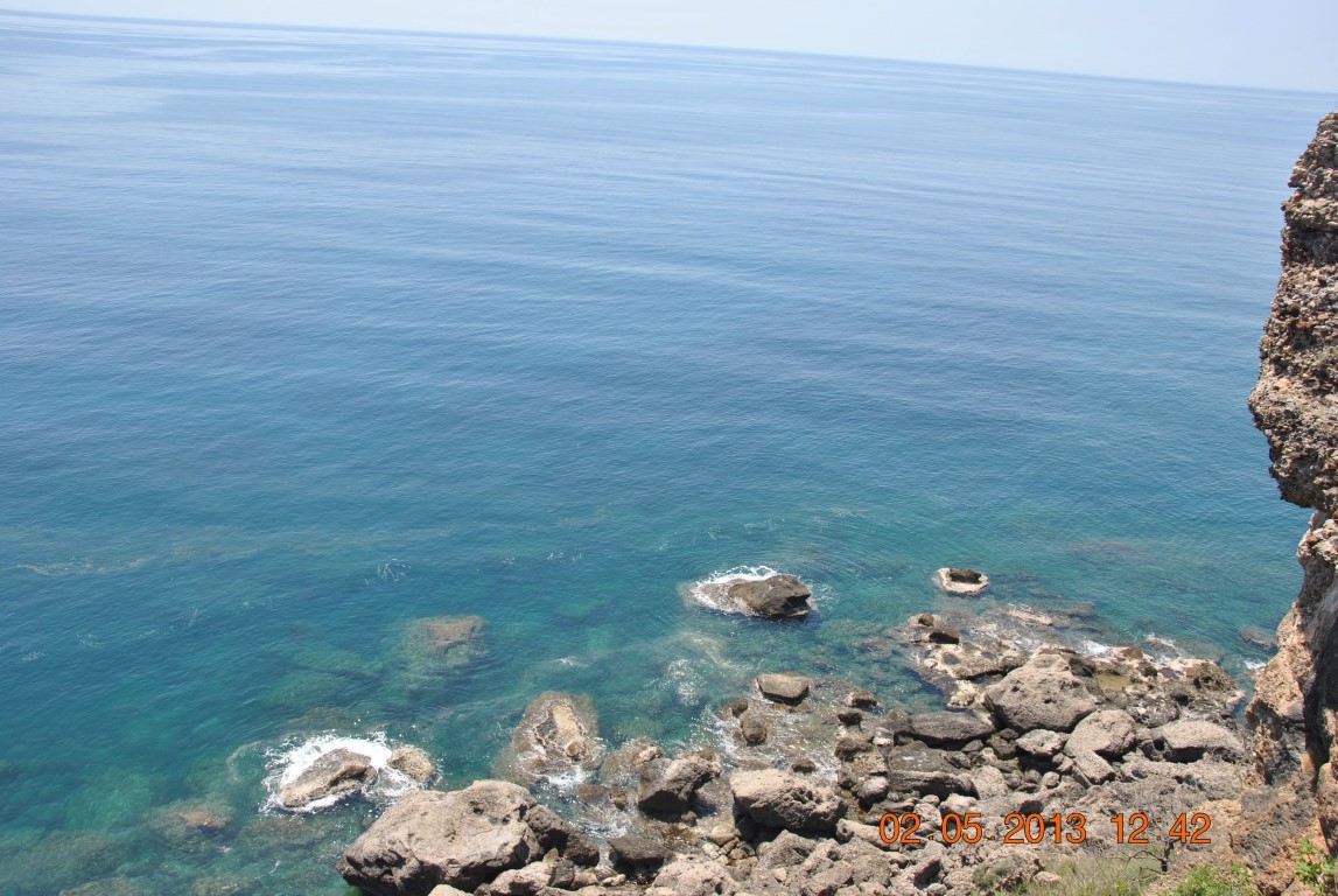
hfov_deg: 61.9
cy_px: 448
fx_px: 1116
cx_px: 669
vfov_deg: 43.7
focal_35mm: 30
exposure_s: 1/250
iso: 100
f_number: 7.1
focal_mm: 20
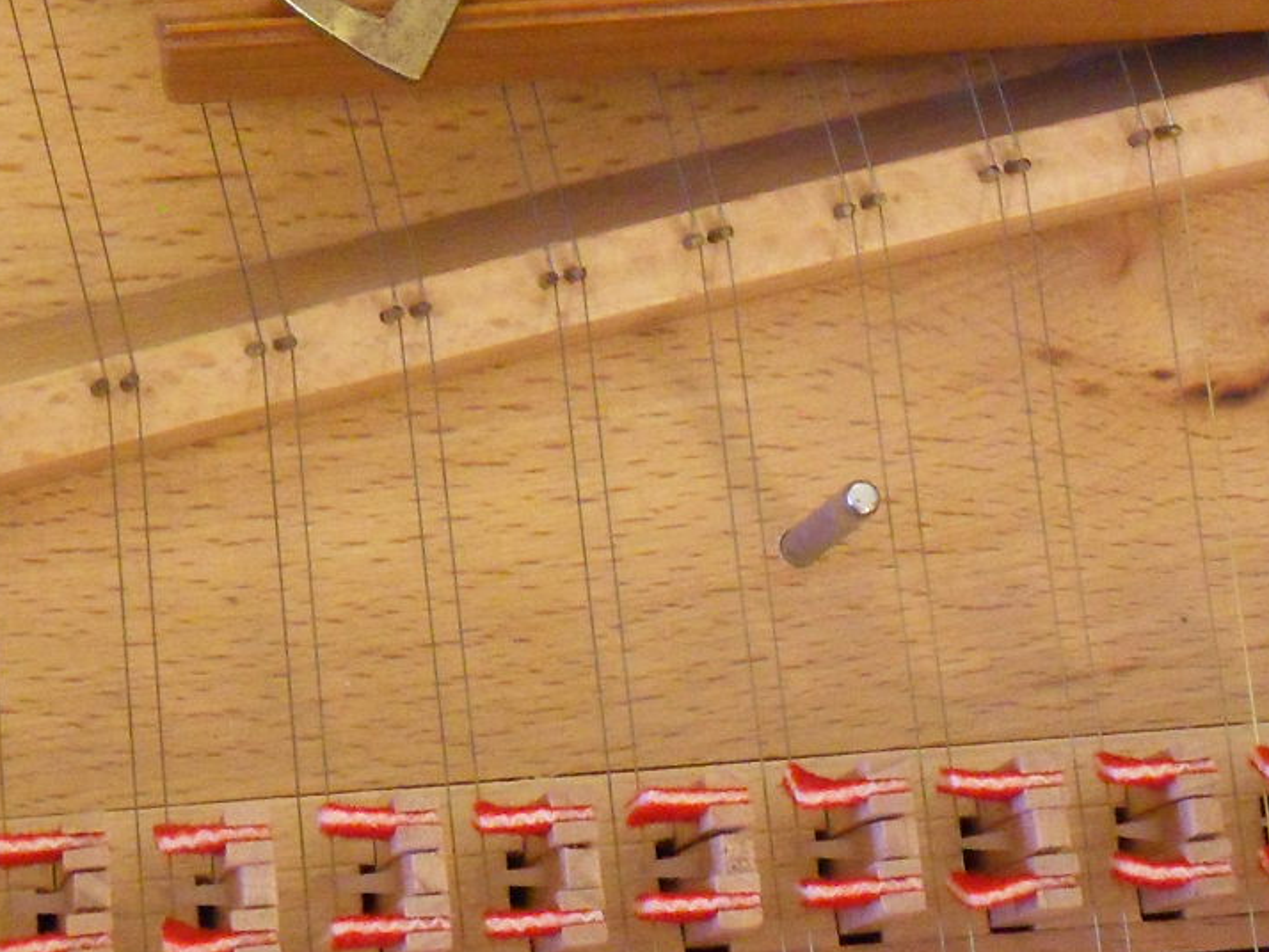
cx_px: 435
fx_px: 4731
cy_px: 4
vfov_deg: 11.4
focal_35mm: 129
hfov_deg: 15.3
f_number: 4.2
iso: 400
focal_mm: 7.9
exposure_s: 1/15
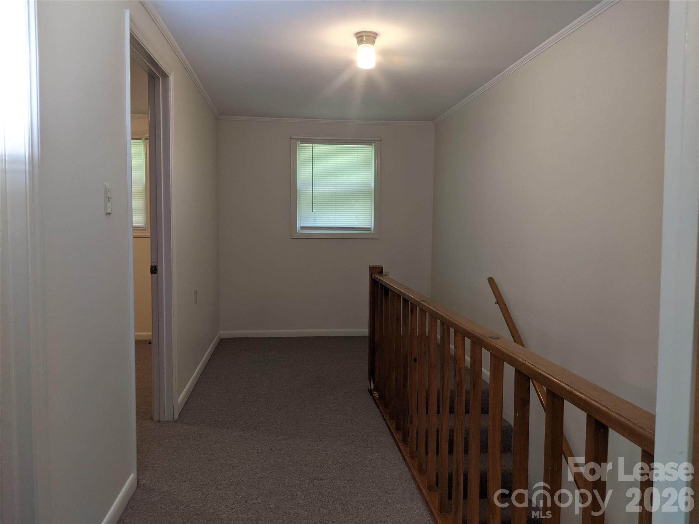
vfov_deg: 51.4
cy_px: 262
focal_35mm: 27
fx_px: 545
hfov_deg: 65.3
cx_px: 350
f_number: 1.8
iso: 132
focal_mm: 4.44
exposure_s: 1/123
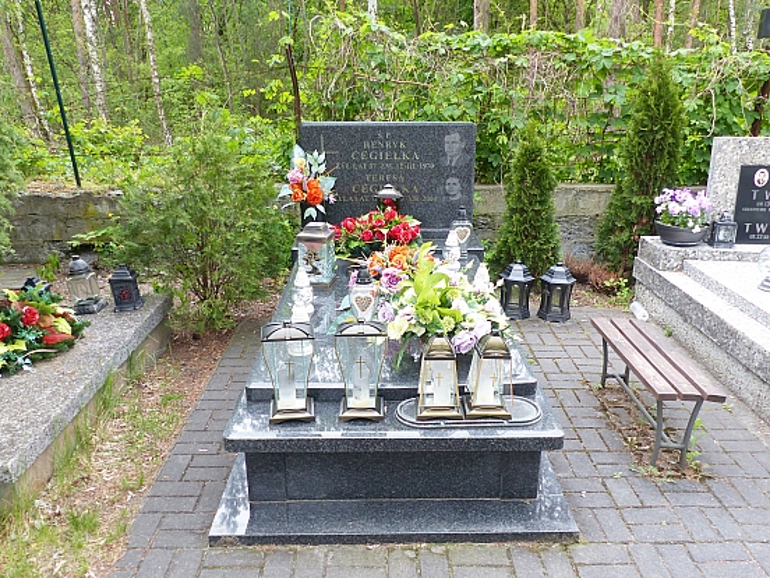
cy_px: 318
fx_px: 645
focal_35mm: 29
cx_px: 392
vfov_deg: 48.2
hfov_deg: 61.7
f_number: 2.8
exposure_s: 1/100
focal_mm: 4.5
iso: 100
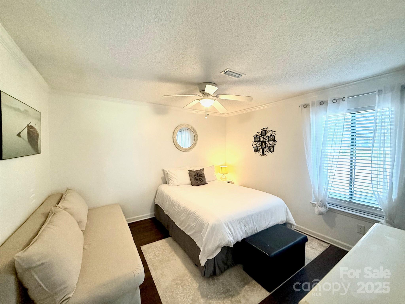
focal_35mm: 14
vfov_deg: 85.7
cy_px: 152
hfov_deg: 102.1
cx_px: 202
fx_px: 164
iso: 500
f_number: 2.2
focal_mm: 2.22
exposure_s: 1/120
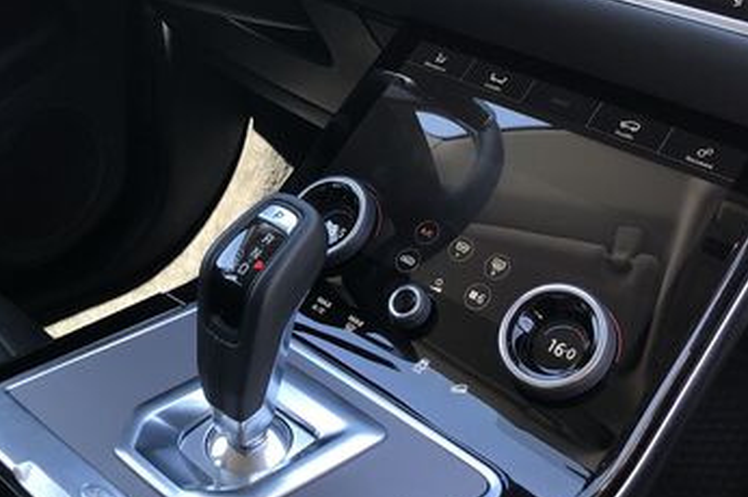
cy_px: -32
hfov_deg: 32.1
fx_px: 1287
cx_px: 238
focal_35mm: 62
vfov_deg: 20.9
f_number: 1.8
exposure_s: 1/50
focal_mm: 4
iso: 25
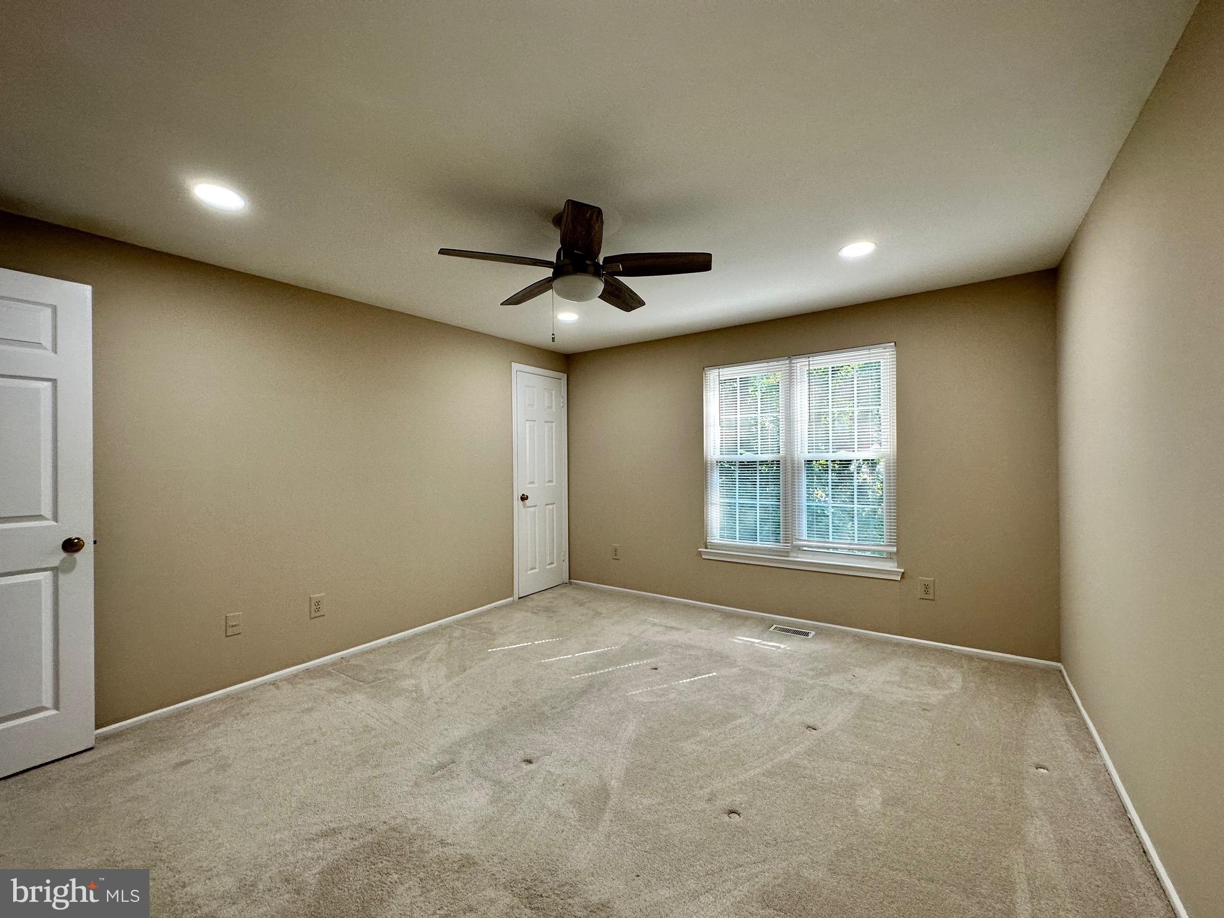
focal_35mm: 14
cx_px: 612
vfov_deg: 85.7
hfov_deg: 102.1
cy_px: 459
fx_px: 495
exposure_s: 1/120
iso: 125
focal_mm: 2.22
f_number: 2.2
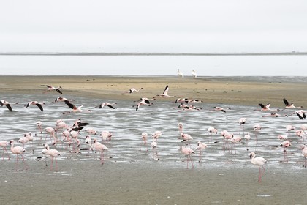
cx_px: 154
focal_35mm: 200
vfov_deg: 6.9
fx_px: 1705
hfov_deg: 10.3
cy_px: 102
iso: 800
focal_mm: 200
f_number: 13
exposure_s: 1/500
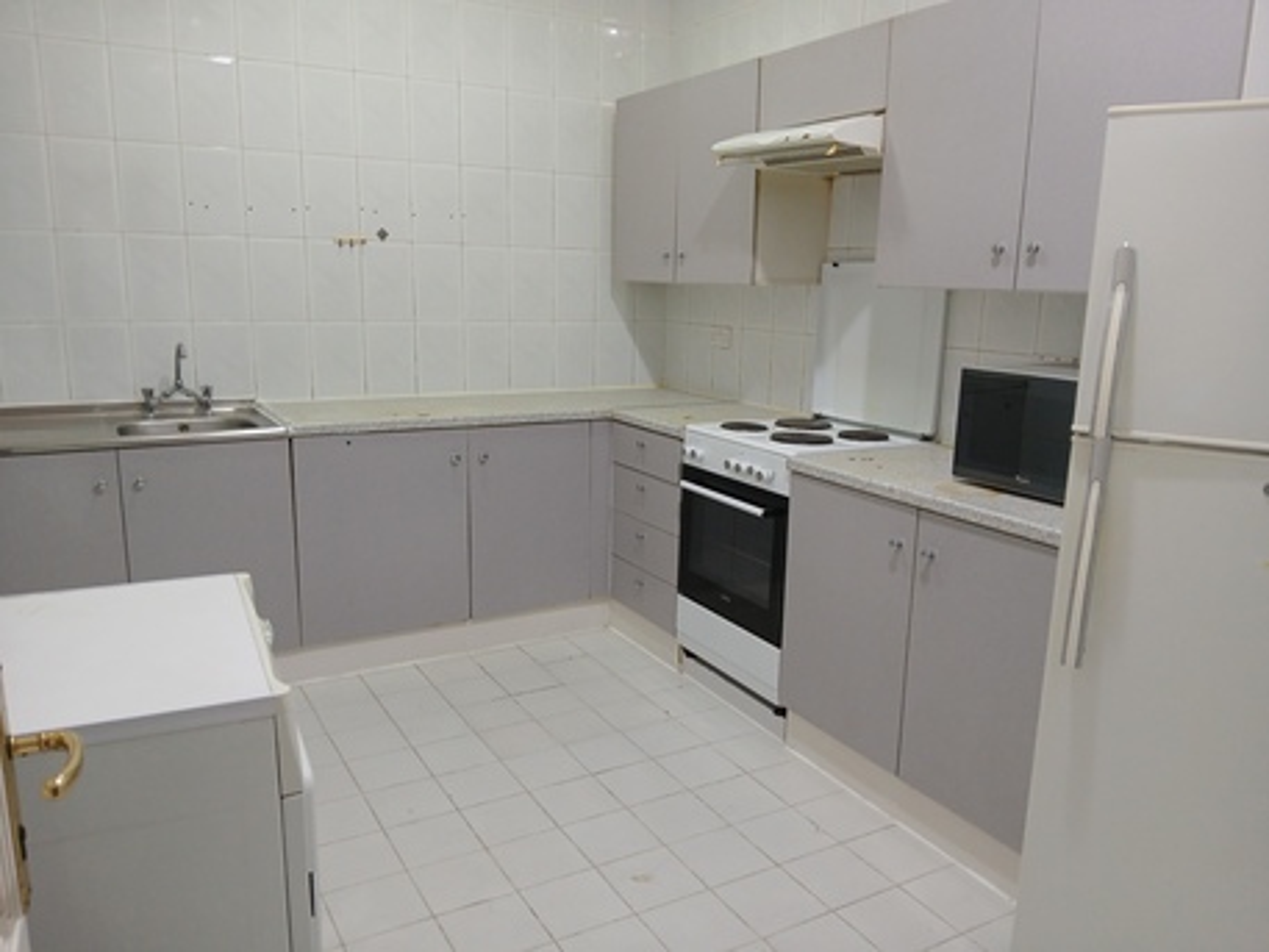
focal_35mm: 26
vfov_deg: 53.1
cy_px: 476
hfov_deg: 67.3
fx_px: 953
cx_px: 634
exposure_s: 1/50
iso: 160
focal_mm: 3.98
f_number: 1.8
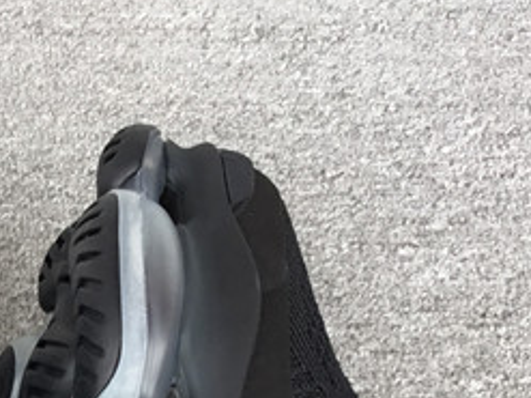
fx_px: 1733
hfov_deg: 16.8
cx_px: -67
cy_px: 634
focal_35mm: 113
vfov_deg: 12.3
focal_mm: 3.3
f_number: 2.4
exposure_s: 1/100
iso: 25
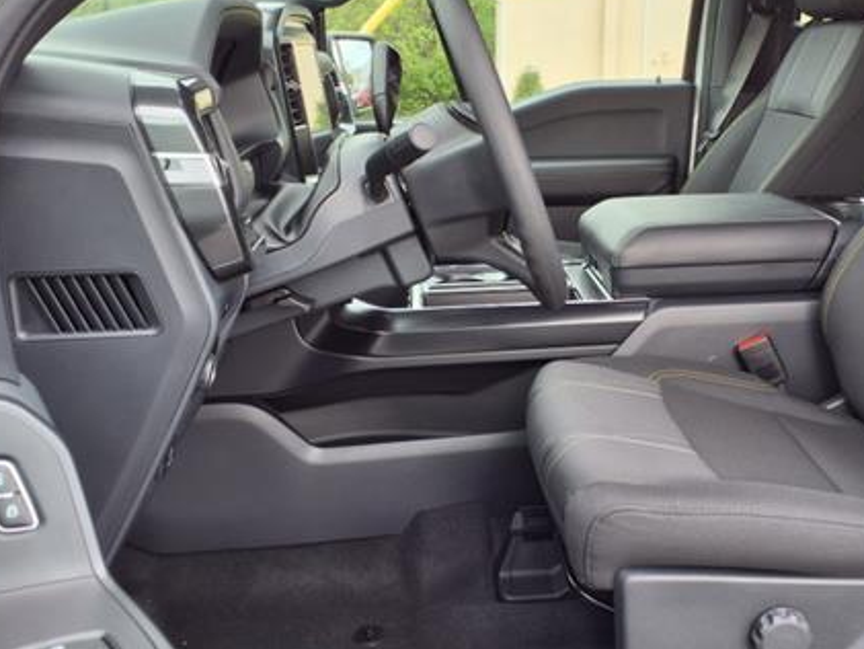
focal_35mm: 41
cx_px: 564
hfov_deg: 45.2
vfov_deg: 35.1
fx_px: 1024
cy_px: 271
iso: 40
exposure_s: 1/164
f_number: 1.9
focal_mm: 3.58
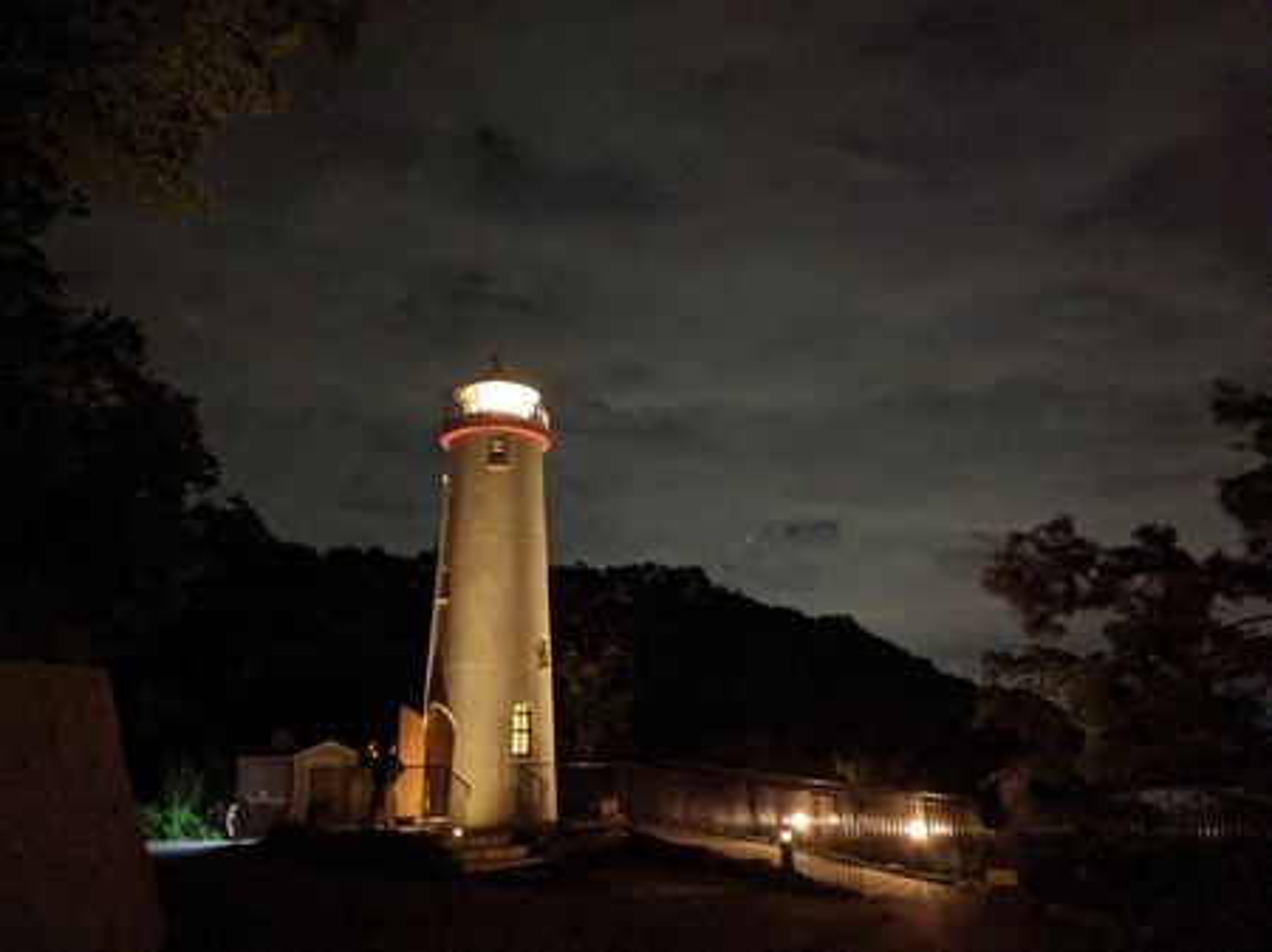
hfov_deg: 65.4
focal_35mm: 27
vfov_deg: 51.3
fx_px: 992
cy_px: 476
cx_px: 636
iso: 3366
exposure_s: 1/16.7
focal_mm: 4.44
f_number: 1.8
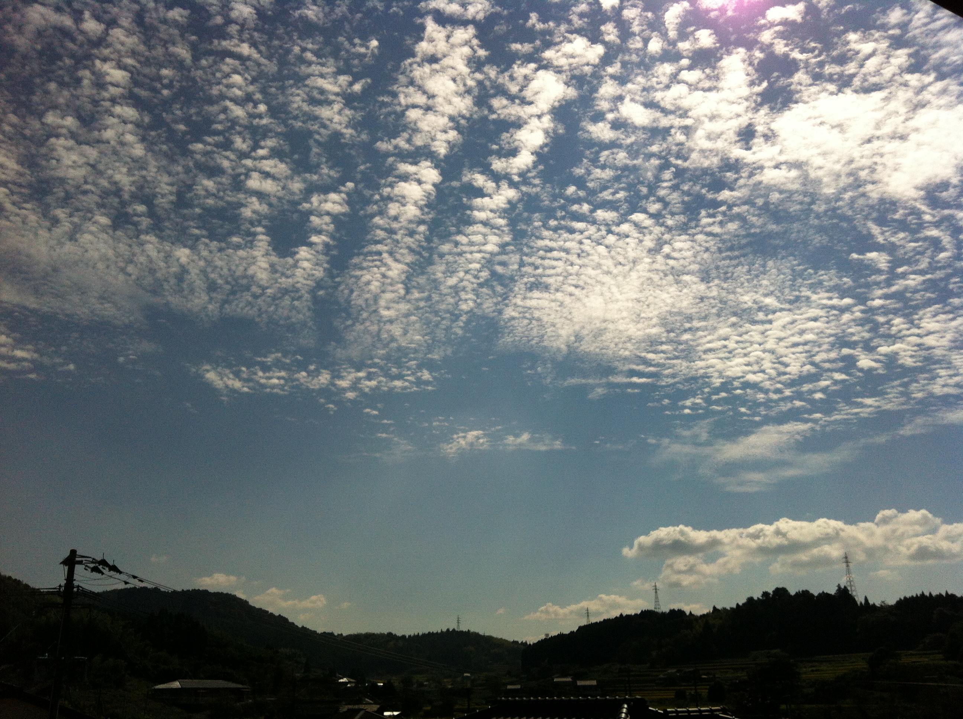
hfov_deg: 52.7
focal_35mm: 35
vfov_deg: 40.6
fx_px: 972
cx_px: 482
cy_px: 360
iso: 100
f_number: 2.8
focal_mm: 3.85
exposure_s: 1/10055
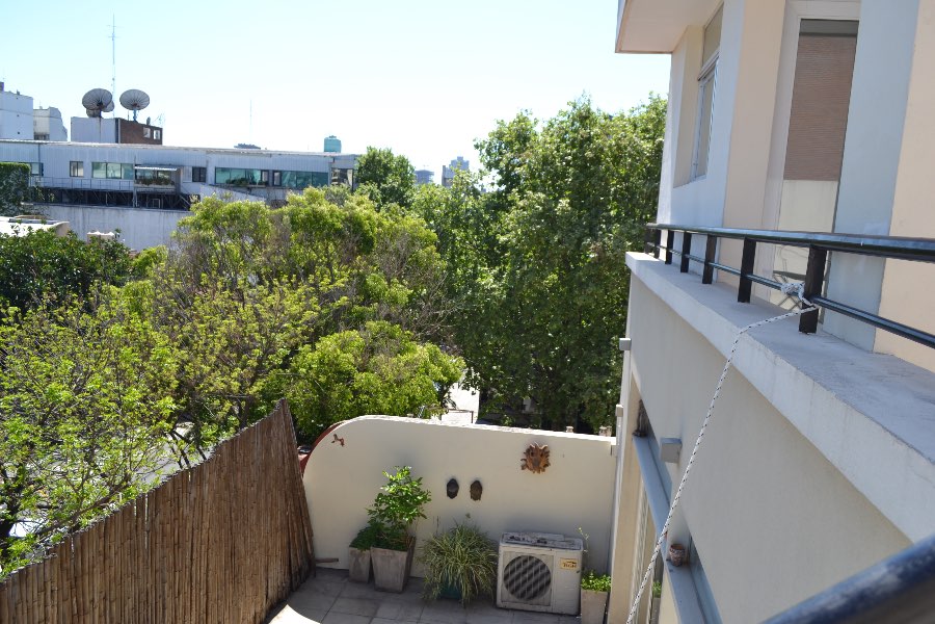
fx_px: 779
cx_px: 468
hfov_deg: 61.9
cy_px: 312
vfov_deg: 43.6
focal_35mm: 30
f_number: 7.1
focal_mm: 20
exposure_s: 1/200
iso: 100
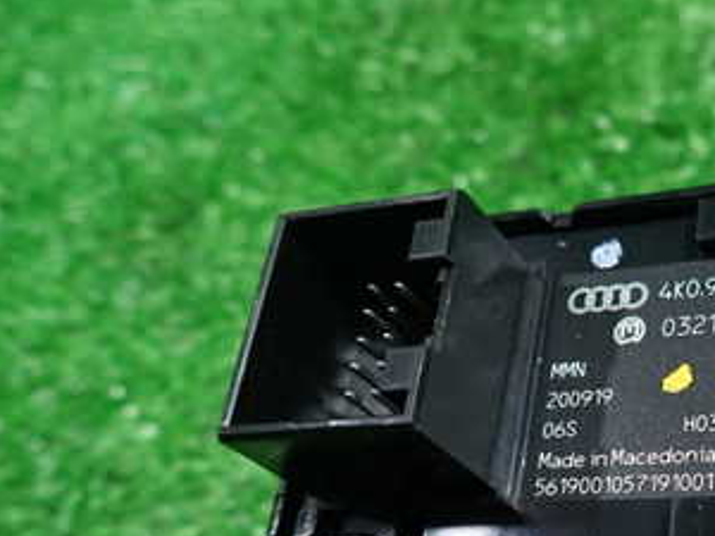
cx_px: 632
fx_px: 1033
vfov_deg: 28.7
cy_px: 398
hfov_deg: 36.1
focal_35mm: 50
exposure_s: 1/30
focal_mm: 4.5
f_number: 2
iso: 250
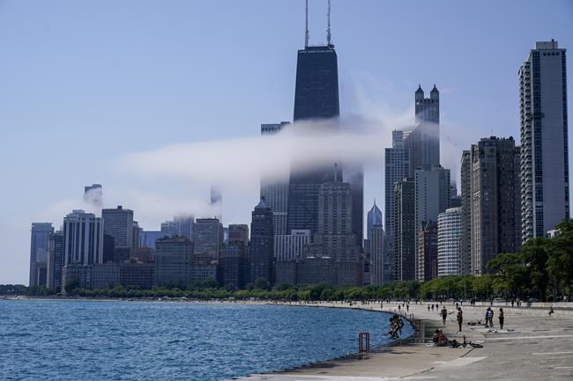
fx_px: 955
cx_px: 286
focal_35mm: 60
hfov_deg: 33.4
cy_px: 190
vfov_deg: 22.6
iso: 160
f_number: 5
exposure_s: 1/3200
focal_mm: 60
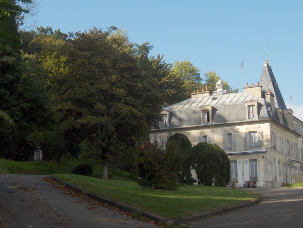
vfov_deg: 21.1
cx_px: 152
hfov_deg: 27.7
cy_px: 114
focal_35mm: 70
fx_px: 614
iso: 100
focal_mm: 14.3
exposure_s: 1/441
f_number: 3.5
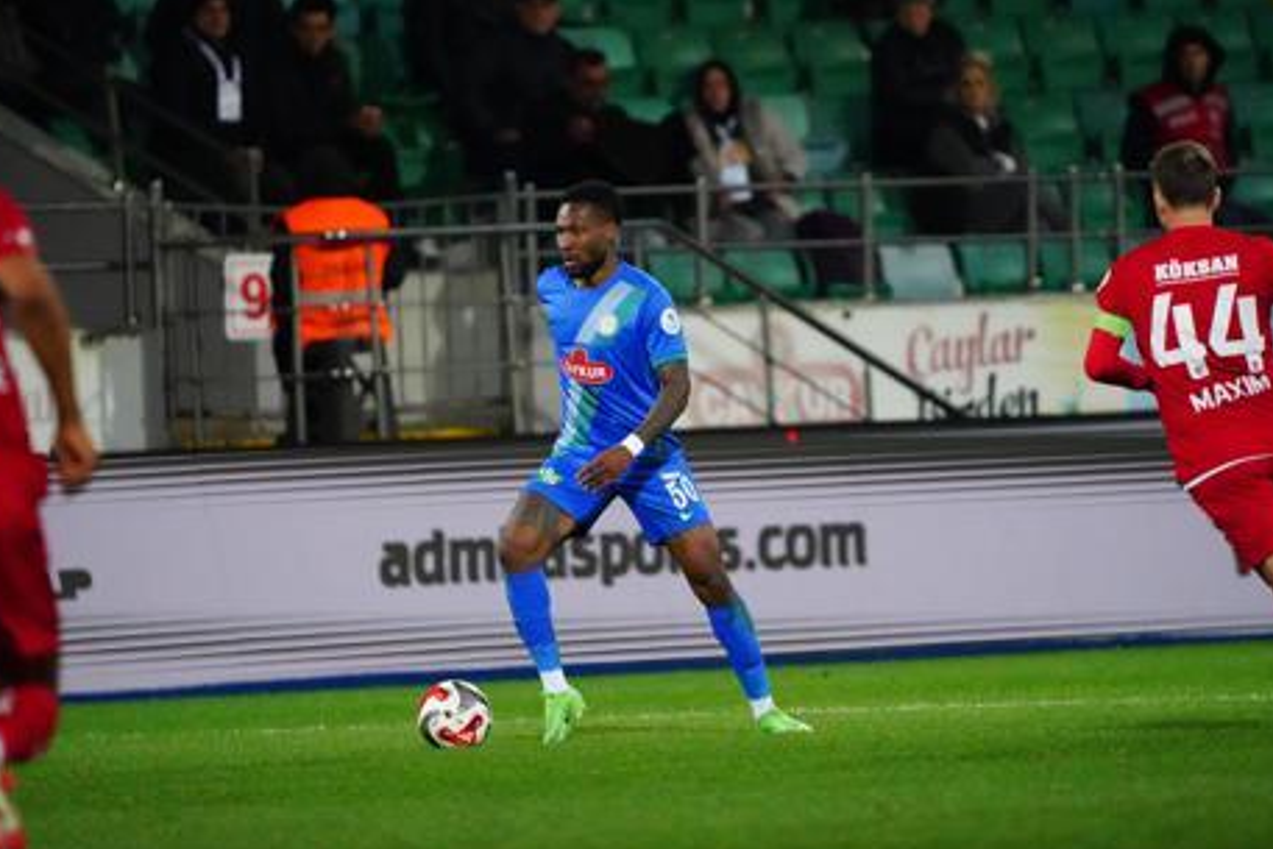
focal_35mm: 689
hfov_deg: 3.0
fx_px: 24370
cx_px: 645
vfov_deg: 2.0
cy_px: 392
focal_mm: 600
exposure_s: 1/2000
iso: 16000
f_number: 6.3
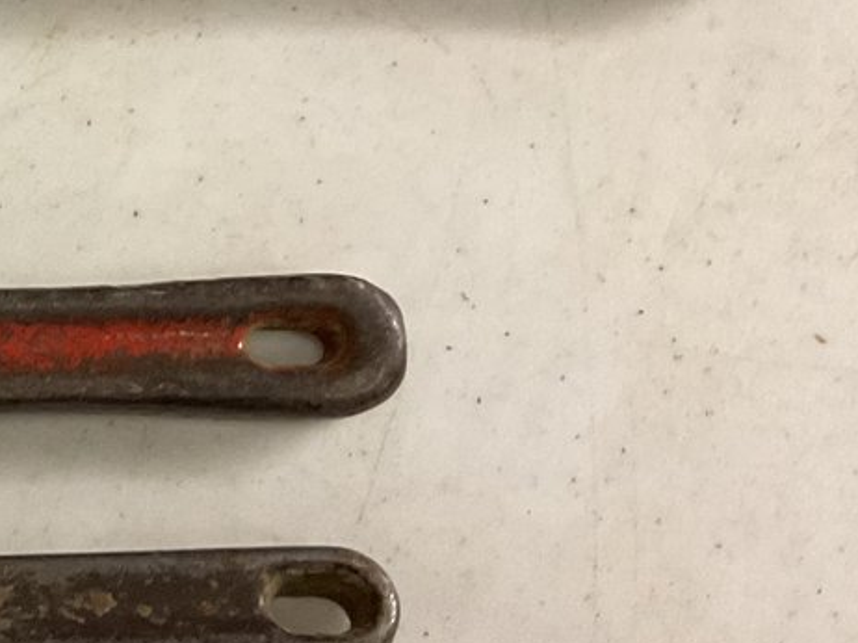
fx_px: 2353
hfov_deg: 18.1
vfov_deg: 15.5
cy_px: 222
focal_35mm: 95
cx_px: -484
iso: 200
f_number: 1.8
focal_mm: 3
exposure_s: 1/60
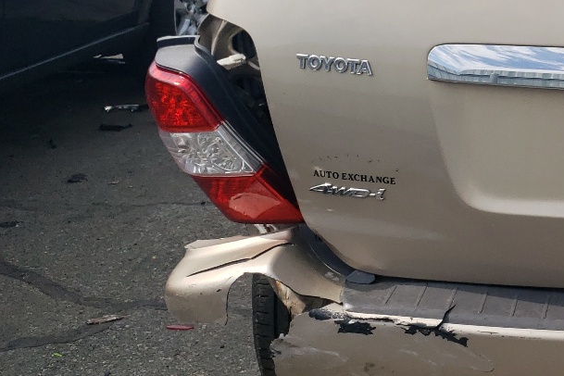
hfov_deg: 25.3
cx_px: 696
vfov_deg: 19.0
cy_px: 88
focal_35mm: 71
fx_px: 1112
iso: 50
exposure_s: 1/3333
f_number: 1.5
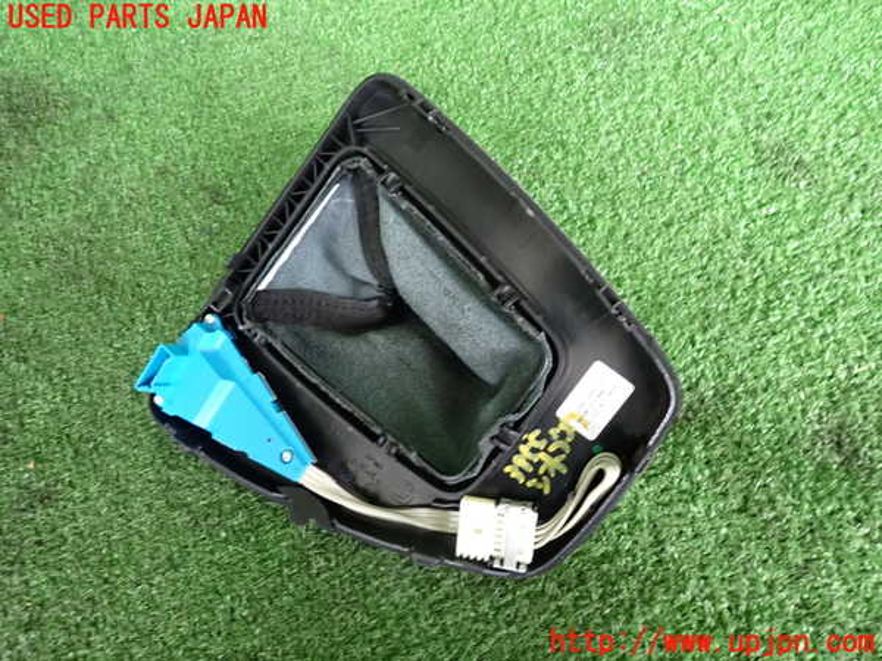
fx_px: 637
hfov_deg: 69.4
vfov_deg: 54.9
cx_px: 441
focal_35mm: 25
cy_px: 330
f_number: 2
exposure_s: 1/30
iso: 250
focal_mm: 4.5
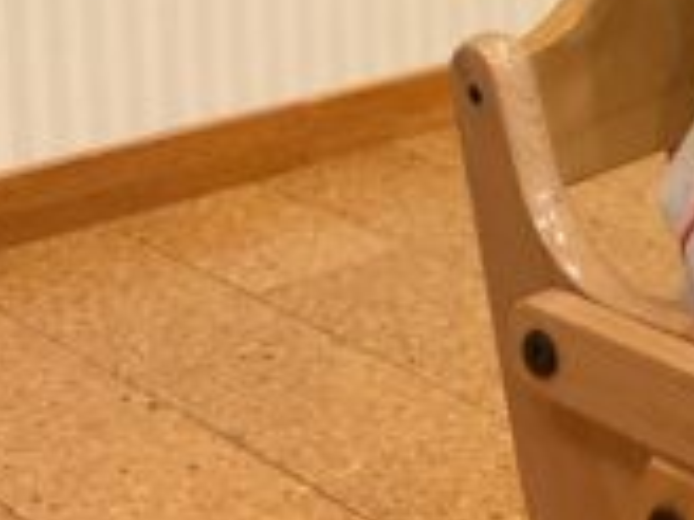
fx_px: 2265
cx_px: 787
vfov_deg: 12.7
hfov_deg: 16.8
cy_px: -140
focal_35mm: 113
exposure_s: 1/60
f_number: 1.8
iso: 80
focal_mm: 3
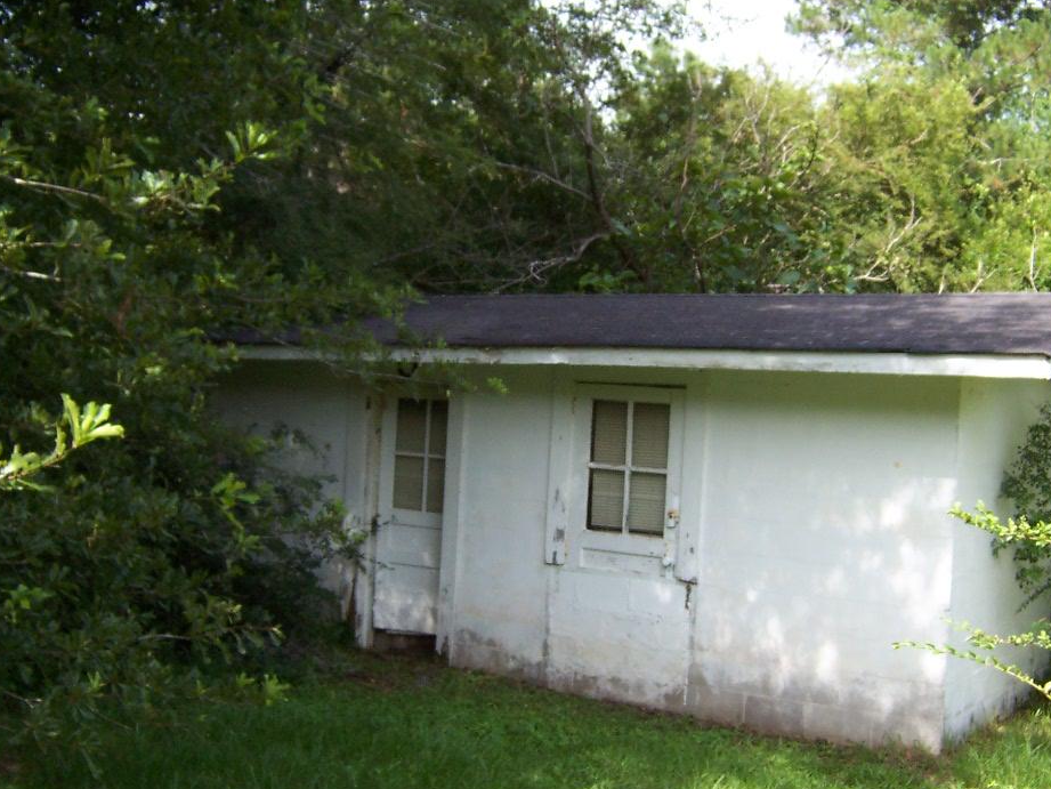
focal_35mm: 43
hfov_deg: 43.7
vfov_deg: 33.6
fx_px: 1306
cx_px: 601
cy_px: 433
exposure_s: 1/250
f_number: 3.4
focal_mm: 5.5
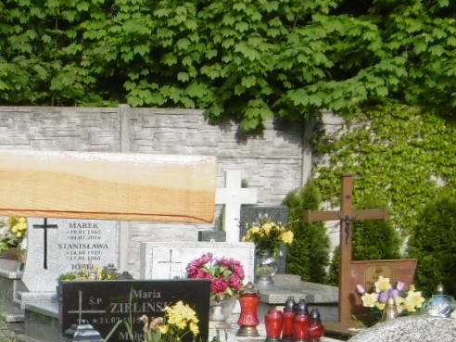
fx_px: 1317
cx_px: -44
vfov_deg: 14.4
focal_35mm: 100
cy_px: 379
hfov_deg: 18.9
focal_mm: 4.3
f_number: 3.1
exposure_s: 1/500
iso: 100
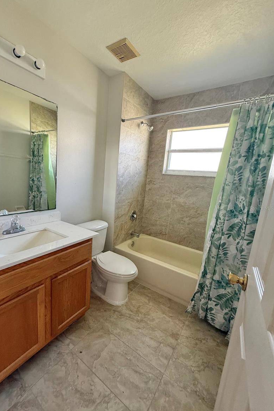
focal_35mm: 15
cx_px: 116
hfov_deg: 76.8
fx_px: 171
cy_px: 208
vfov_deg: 100.4
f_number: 2.2
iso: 250
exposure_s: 1/99
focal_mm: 2.22
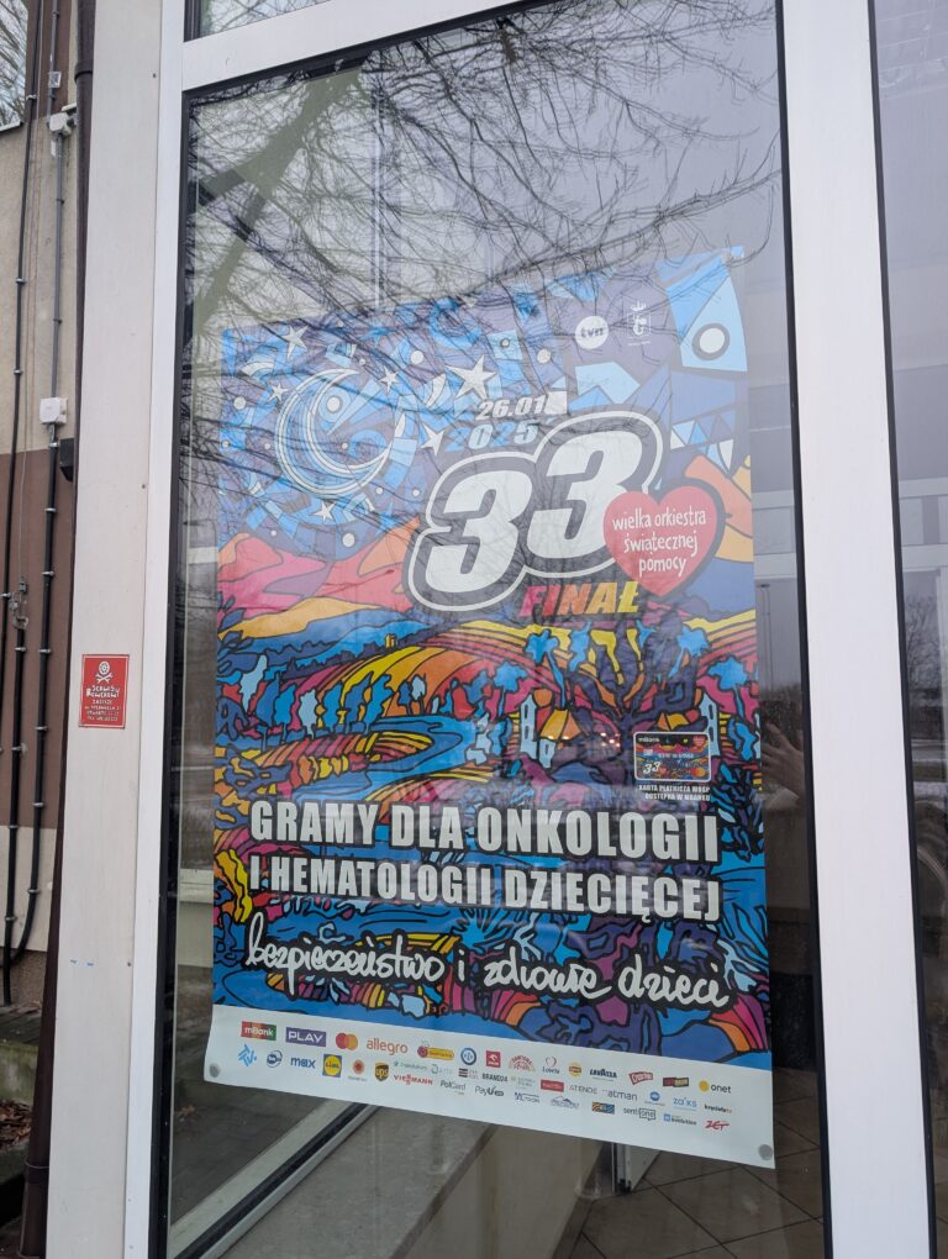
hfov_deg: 56.9
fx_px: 874
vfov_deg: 71.5
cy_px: 630
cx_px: 474
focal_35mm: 24
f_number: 1.68
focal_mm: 6.9
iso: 26
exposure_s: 1/23.8
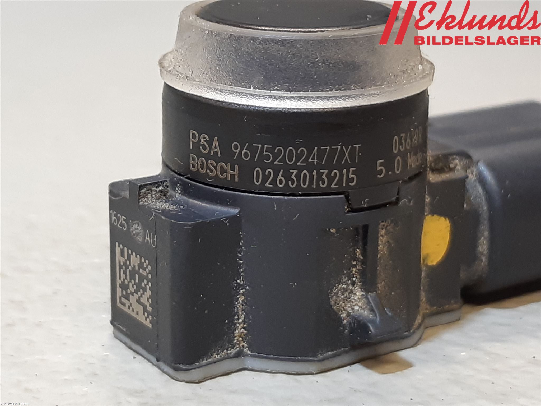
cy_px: 203
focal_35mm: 26
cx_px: 270
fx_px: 406
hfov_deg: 67.3
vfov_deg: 53.1
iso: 100
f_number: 1.7
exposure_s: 1/50
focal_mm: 3.93
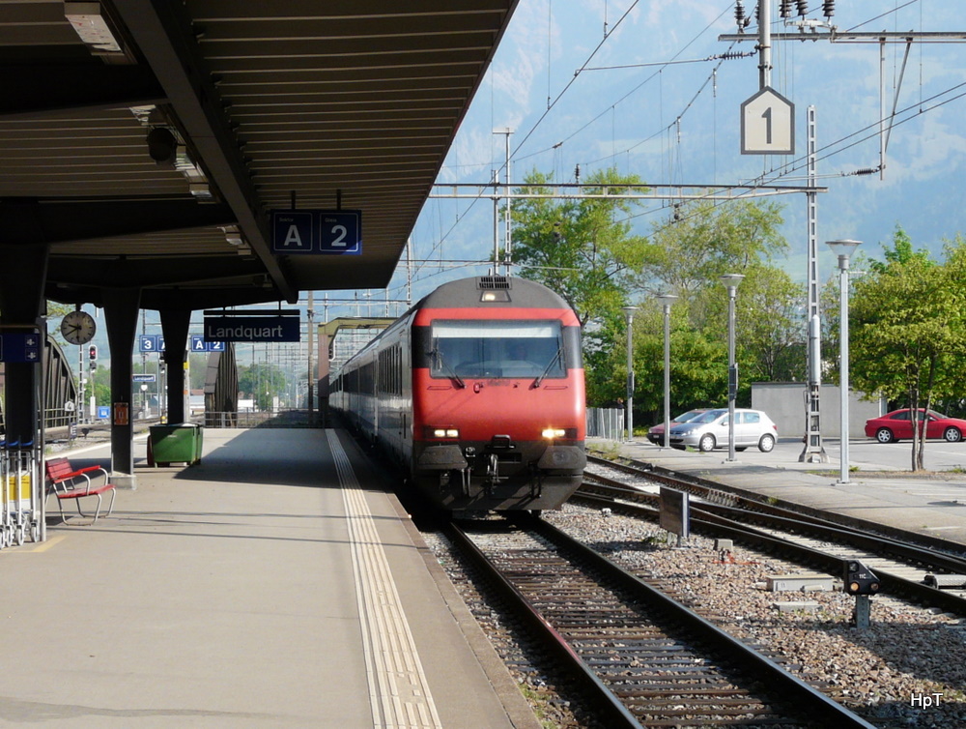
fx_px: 1706
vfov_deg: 24.1
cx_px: 483
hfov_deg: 31.6
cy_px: 364
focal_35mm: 61
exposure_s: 1/250
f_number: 5.6
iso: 100
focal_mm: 10
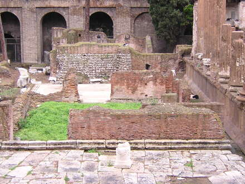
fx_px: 545
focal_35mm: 77
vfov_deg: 19.1
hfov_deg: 25.3
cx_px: 122
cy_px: 92
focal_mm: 10.1
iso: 100
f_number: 3.9
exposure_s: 1/50
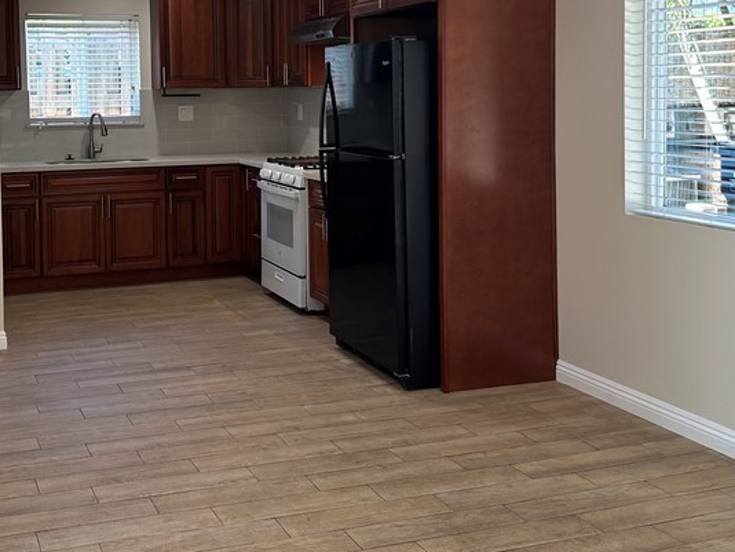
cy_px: 131
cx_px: 245
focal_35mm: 46
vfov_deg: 30.9
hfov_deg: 40.7
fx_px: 977
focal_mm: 6.86
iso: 100
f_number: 1.78
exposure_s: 1/120
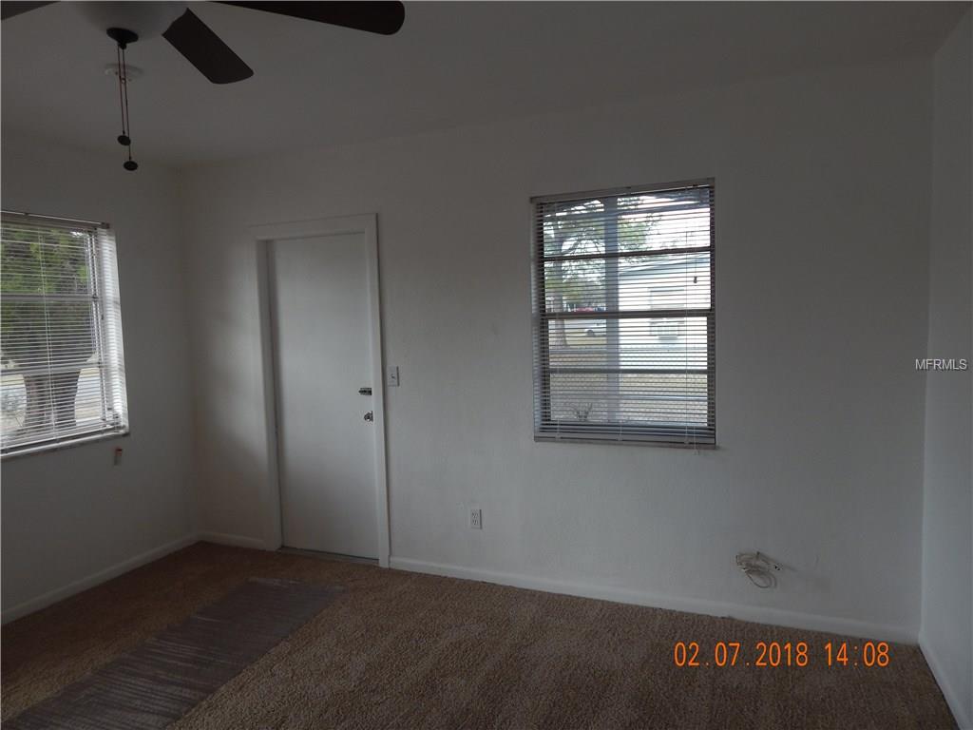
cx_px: 486
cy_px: 365
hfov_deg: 73.9
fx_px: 646
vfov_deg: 58.9
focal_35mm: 23
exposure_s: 1/250
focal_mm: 4
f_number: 3
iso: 125
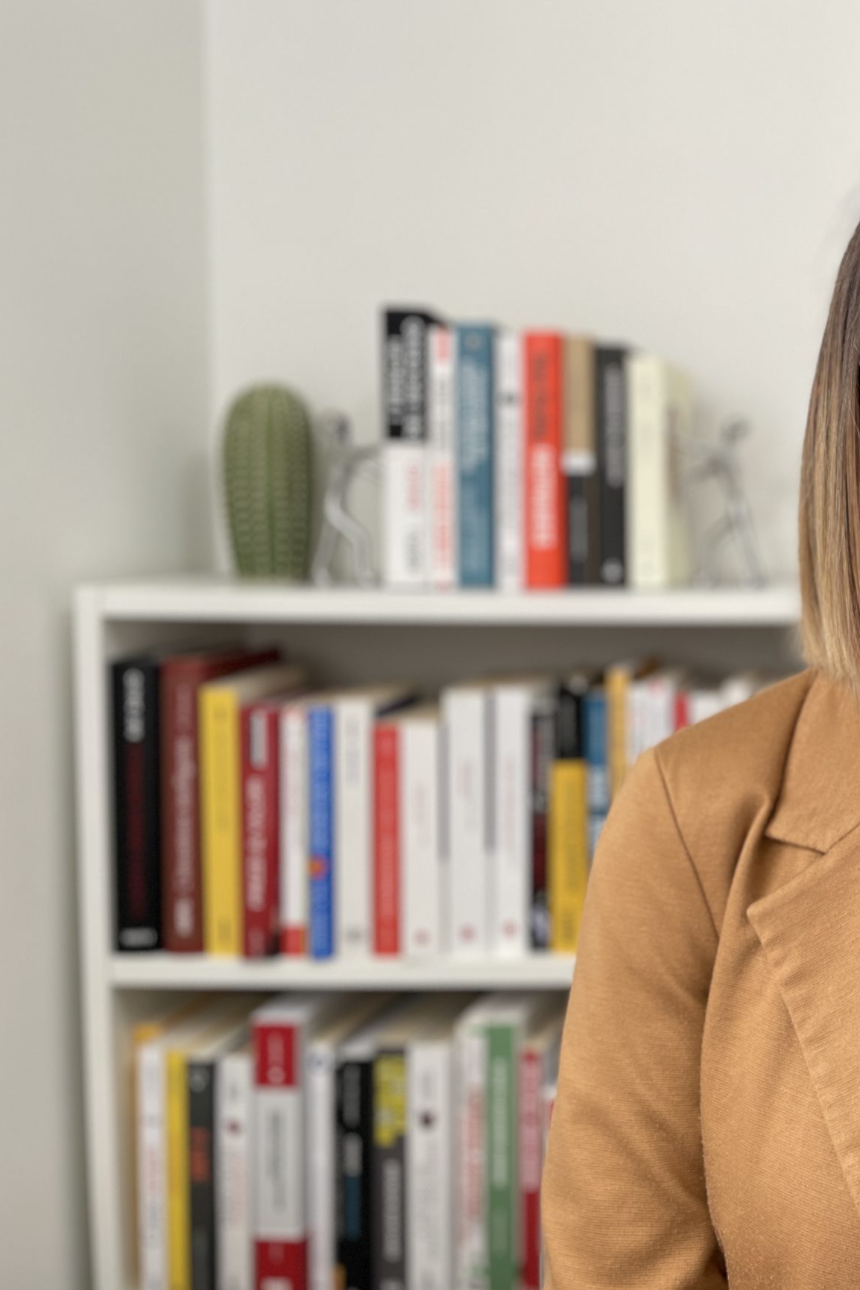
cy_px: 602
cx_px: 914
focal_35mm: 40
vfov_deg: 48.4
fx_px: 1433
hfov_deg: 30.4
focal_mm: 4.2
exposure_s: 1/121
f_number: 1.6
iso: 40
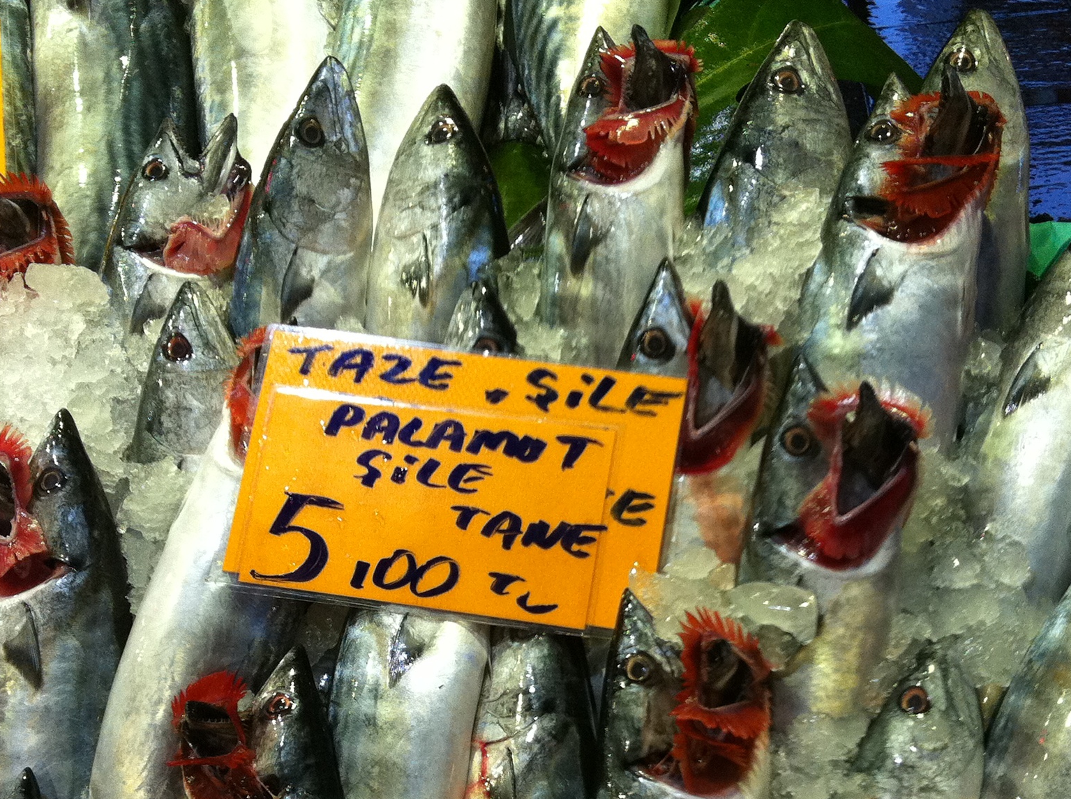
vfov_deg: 25.2
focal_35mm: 57
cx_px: 524
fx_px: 1761
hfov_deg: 33.8
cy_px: 615
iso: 125
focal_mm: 3.85
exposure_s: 1/120
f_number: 2.8
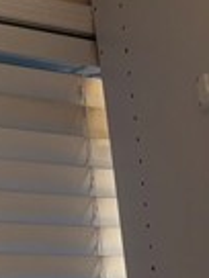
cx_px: 379
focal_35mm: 122
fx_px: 982
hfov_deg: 11.3
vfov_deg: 14.3
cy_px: 499
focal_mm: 5.96
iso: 250
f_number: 1.6
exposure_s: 1/60
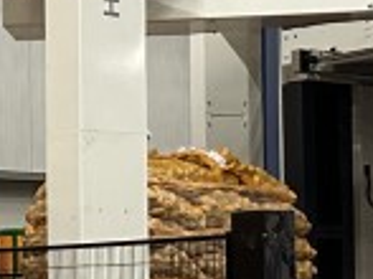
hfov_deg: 11.7
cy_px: 246
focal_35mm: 167
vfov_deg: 8.8
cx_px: -3
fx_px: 1798
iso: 400
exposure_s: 1/50
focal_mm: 6.86
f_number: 1.78
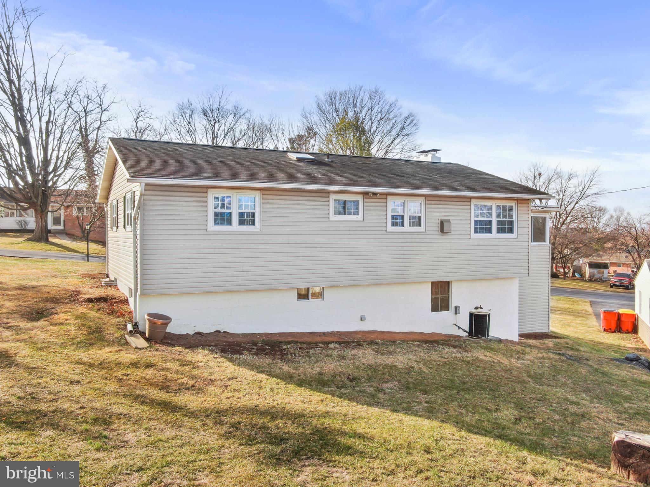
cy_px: 244
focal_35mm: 29
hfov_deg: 61.7
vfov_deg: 48.2
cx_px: 325
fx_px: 545
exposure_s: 1/640
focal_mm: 5.11
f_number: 3
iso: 100
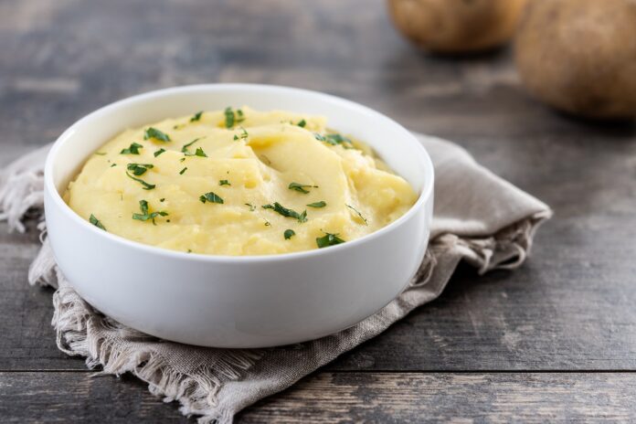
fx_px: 1590
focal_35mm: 90
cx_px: 318
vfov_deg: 15.2
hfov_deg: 22.6
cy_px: 212
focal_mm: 60
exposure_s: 1/200
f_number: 4
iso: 100
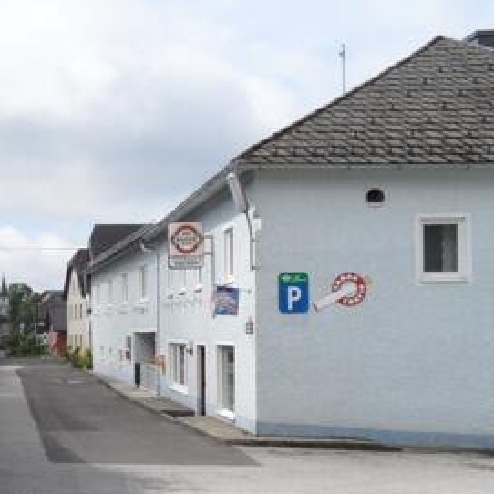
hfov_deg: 33.5
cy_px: 323
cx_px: -6
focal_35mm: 46
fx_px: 743
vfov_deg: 36.5
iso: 80
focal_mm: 3.9
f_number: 3.2
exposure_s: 1/1000
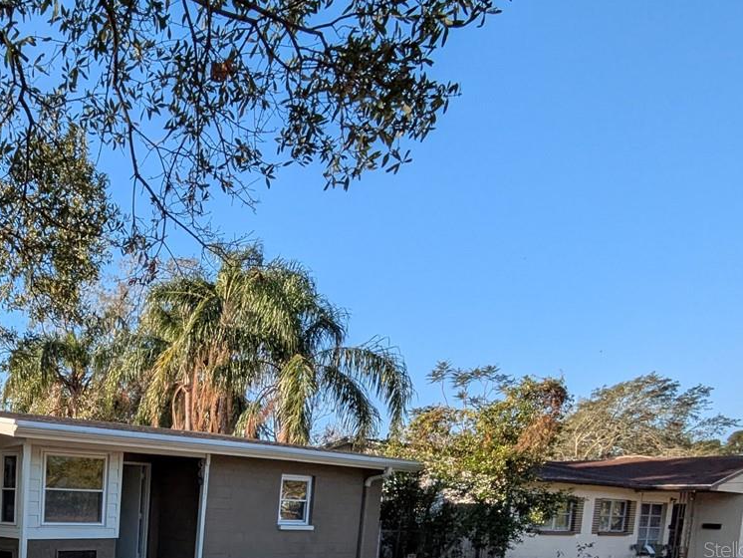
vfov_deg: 41.2
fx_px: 644
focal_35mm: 30
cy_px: 549
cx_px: 1
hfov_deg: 49.2
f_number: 2.2
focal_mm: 1.83
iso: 49
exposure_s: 1/1481
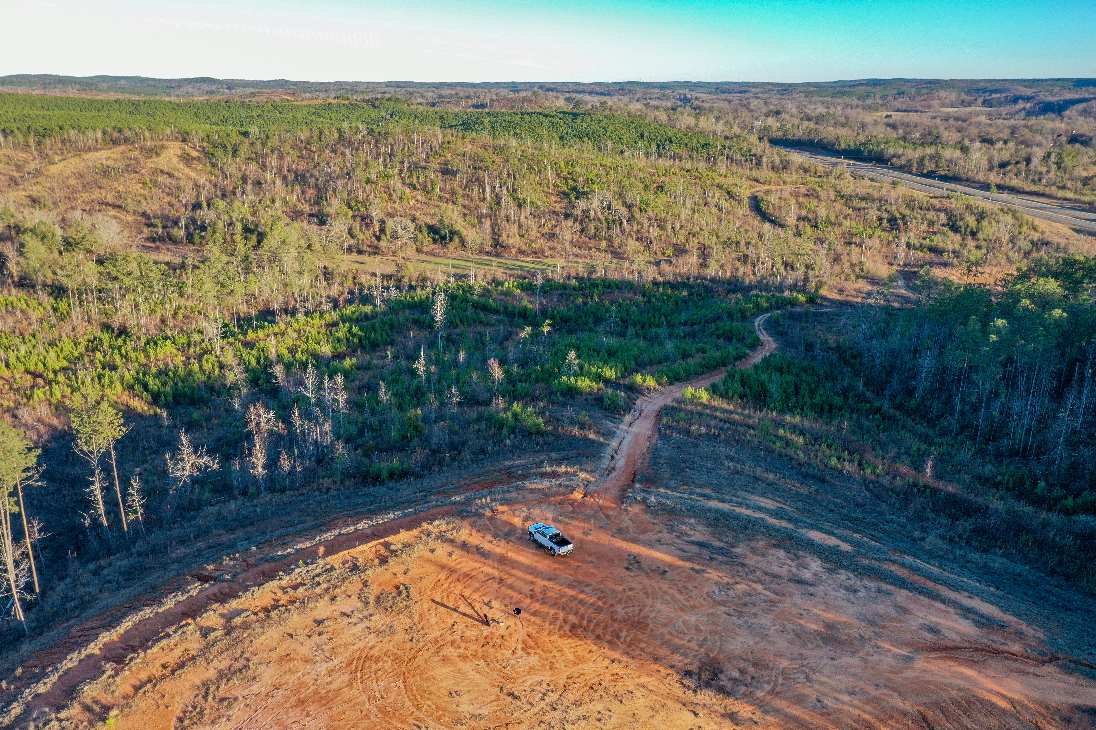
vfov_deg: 46.4
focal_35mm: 28
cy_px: 365
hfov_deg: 65.5
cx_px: 548
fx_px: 852
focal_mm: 10.26
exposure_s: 1/120
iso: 100
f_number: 5.6
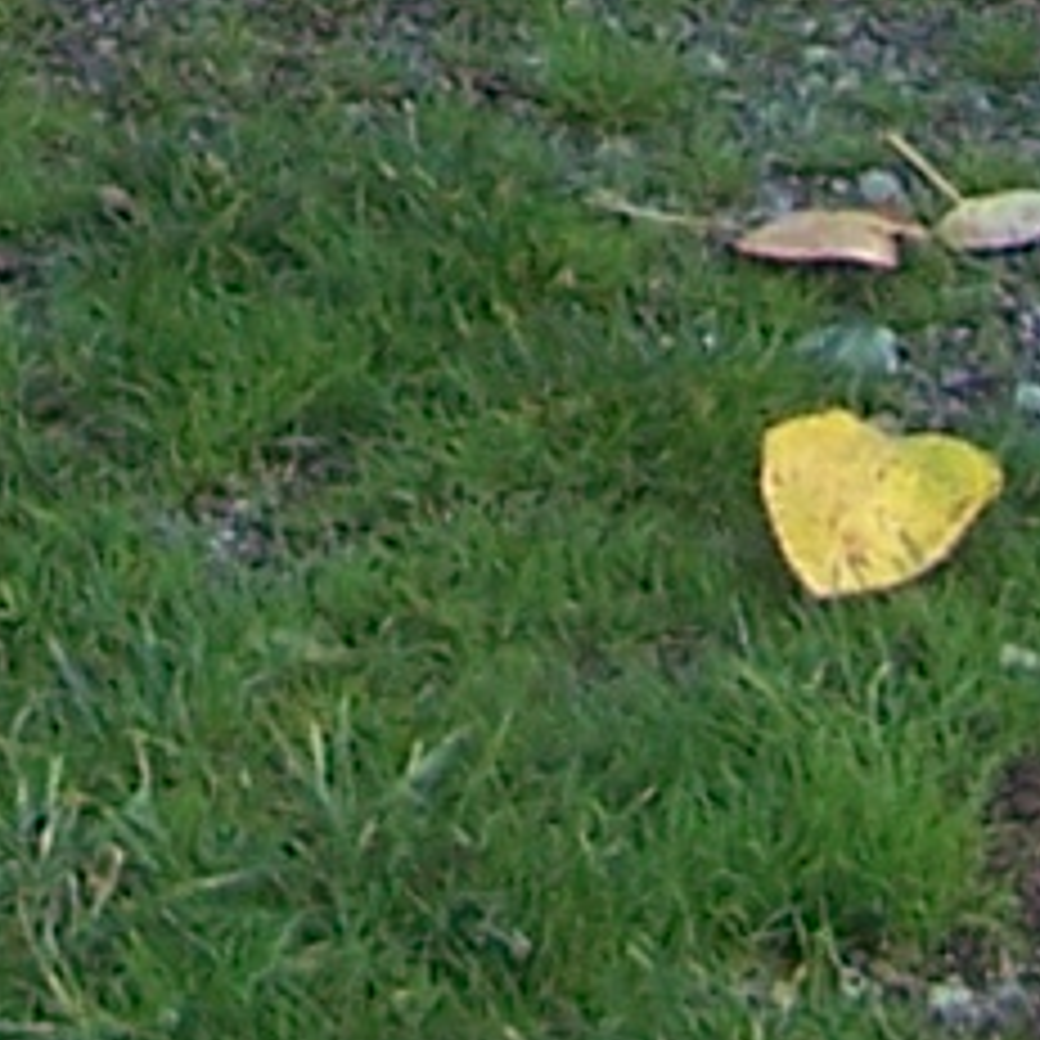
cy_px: -2526
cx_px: -297
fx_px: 11387
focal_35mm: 335
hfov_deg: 5.2
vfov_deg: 4.9
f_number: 2.8
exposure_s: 1/80
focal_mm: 6.3
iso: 80
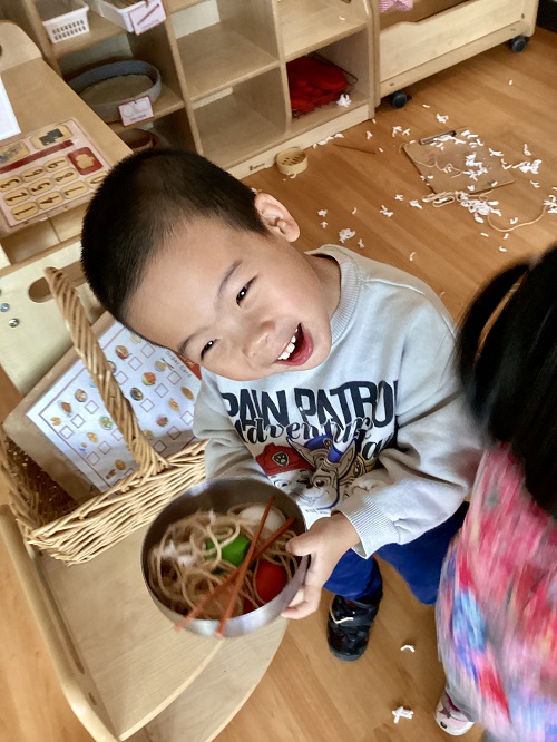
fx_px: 665
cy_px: 371
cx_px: 278
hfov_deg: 45.5
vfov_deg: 58.3
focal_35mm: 31
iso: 400
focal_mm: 3.3
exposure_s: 1/25
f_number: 2.4
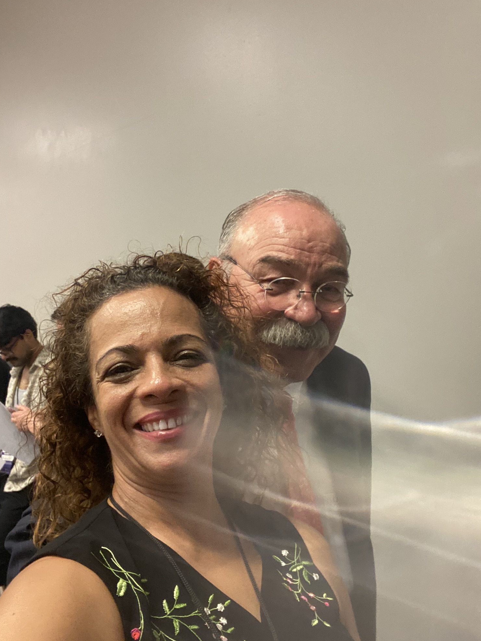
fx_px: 574
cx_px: 234
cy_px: 317
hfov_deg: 45.4
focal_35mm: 31
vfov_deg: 58.4
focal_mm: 2.71
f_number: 2.2
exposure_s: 1/40
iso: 400
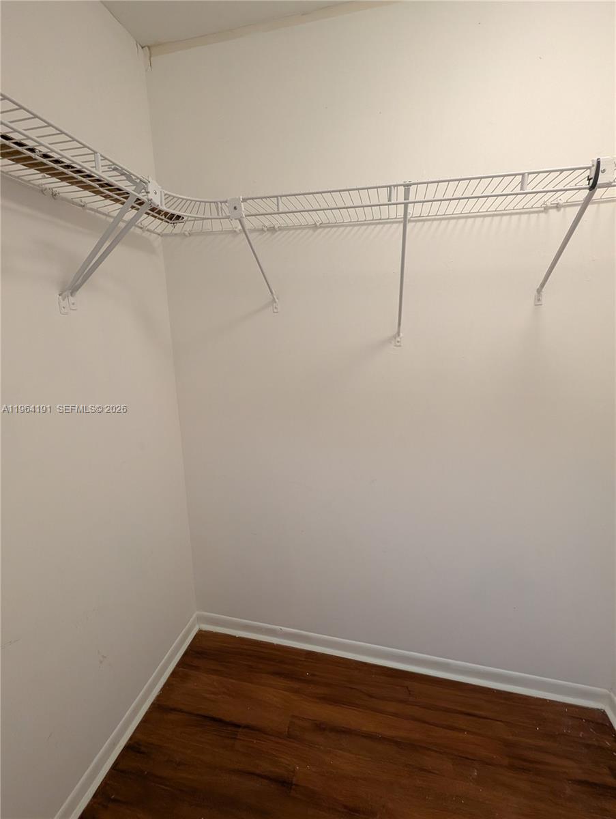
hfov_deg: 90.0
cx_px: 308
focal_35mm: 13
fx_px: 308
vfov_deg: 106.1
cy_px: 410
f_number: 2.2
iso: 238
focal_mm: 1.95
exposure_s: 1/120
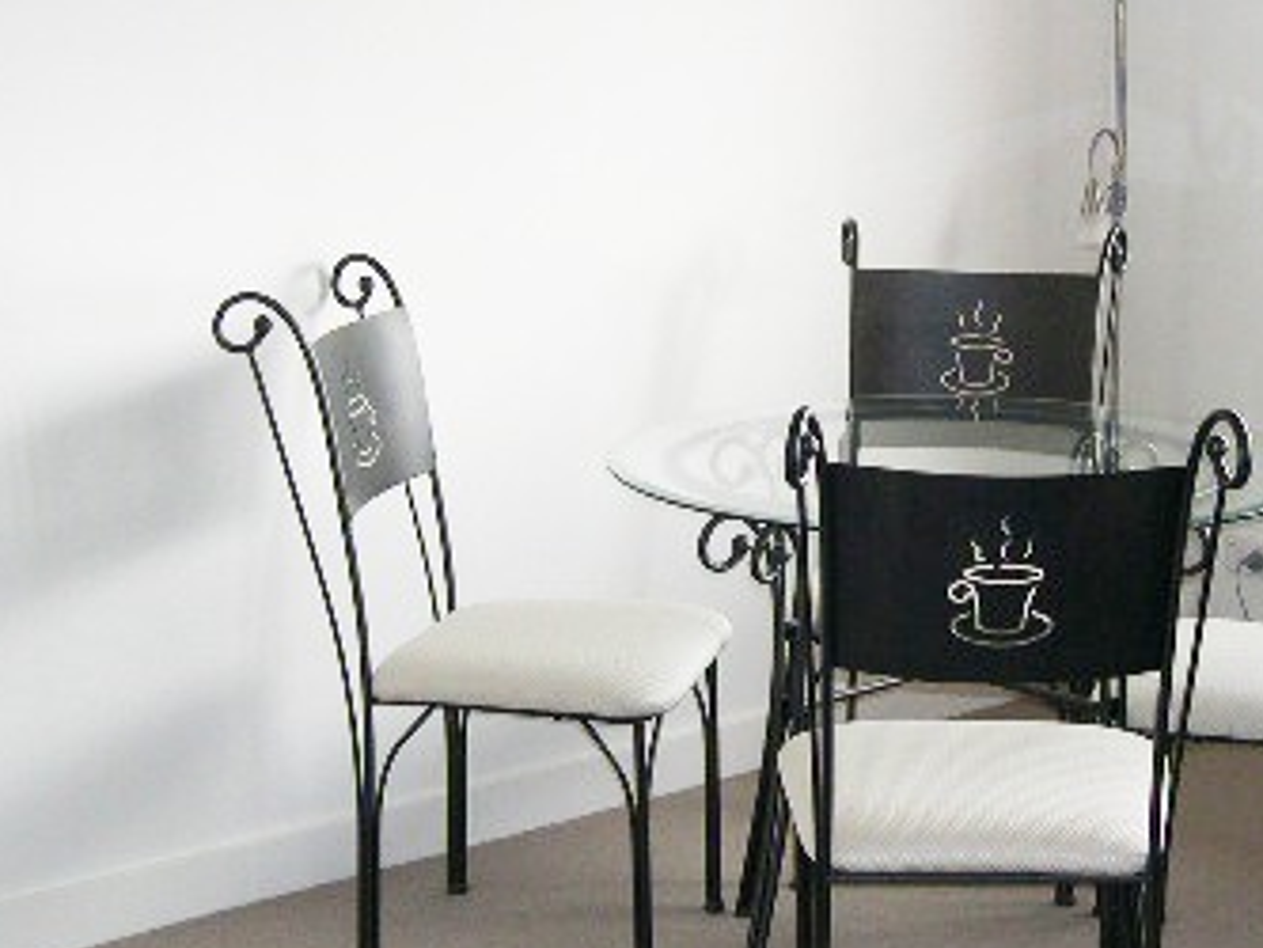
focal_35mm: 73
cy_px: 482
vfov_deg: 20.2
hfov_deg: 26.5
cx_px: 823
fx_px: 2664
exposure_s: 1/71.3
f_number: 2.8
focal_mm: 8
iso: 100
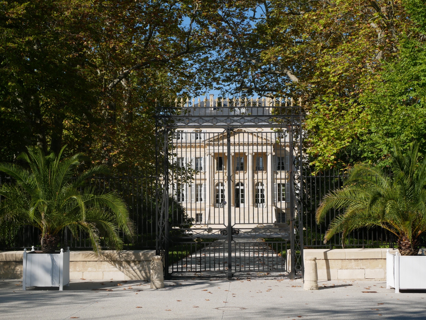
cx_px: 213
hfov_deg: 32.2
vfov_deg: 24.4
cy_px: 160
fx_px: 739
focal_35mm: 60
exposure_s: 1/500
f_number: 8
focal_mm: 30
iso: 200
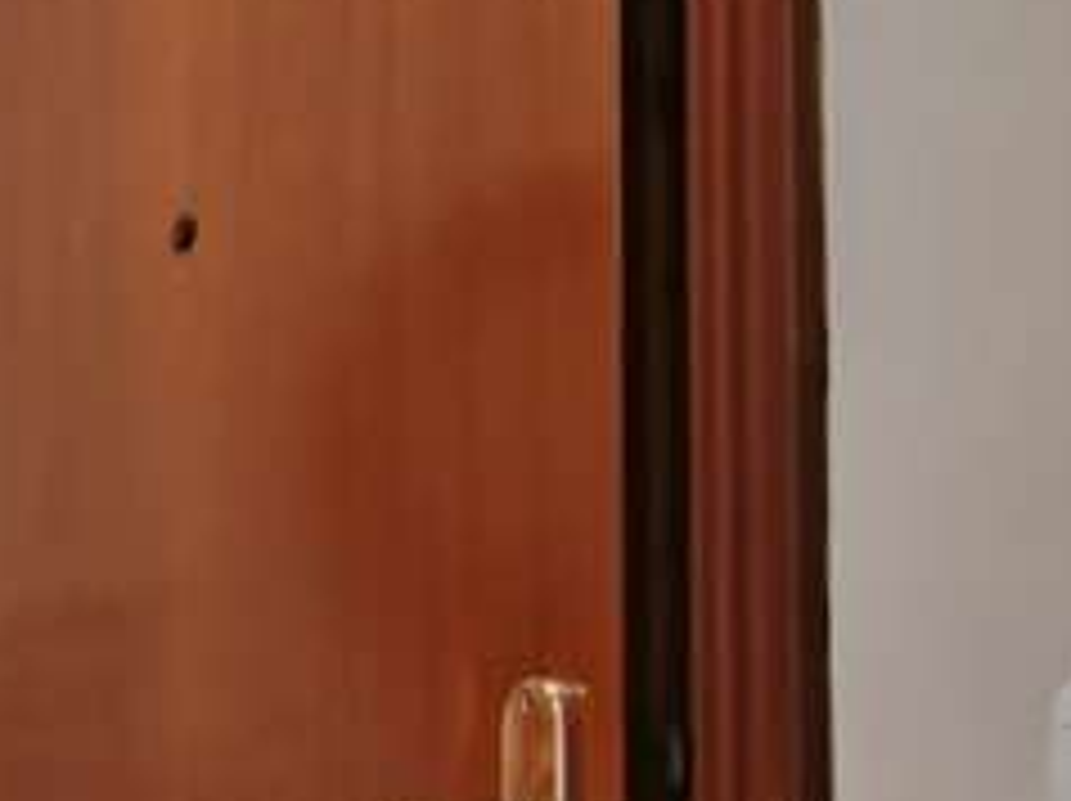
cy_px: 1060
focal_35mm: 82
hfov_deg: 17.3
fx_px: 2534
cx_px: -1071
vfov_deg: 16.9
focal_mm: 2.16
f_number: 2.2
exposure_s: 1/33
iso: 2000
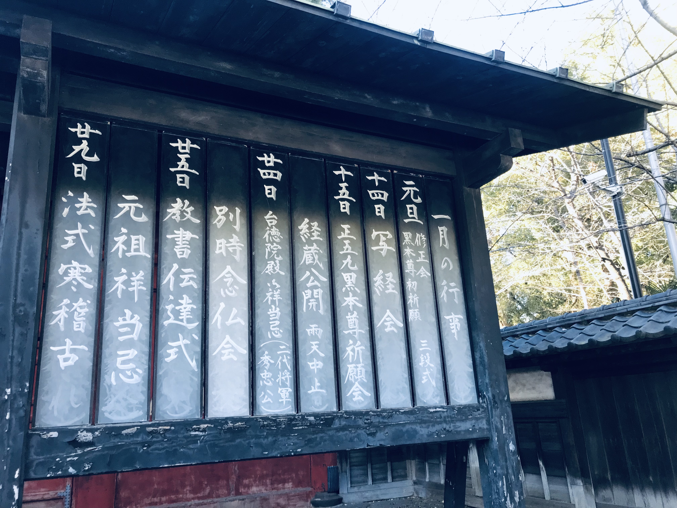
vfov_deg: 49.7
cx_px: 338
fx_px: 548
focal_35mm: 28
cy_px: 254
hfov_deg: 63.4
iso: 40
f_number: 1.8
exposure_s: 1/120
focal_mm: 3.99
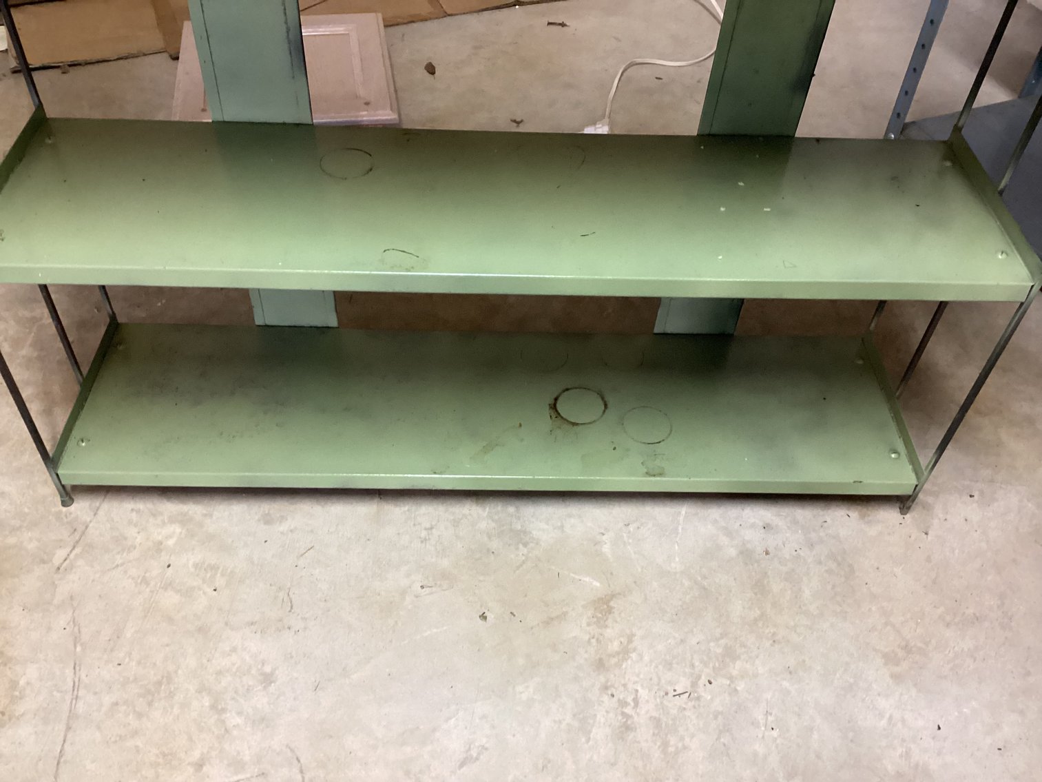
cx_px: 521
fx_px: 933
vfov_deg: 45.4
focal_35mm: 31
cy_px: 391
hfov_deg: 58.3
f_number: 2.4
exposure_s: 1/33
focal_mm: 3.3
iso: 400
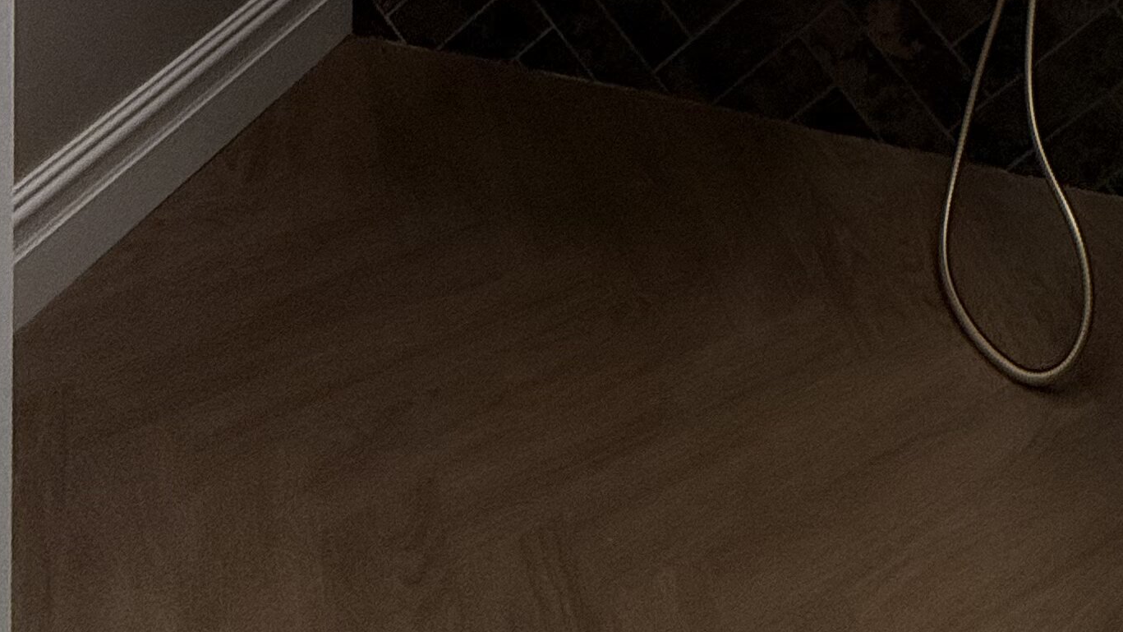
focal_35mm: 45
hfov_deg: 41.3
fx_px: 1340
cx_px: 1047
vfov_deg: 16.3
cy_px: -782
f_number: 2.2
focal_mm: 2.22
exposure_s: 1/102
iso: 100
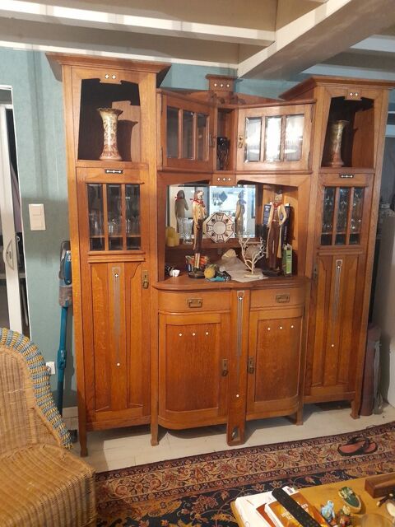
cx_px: 198
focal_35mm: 25
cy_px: 264
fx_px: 380
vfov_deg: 69.4
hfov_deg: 54.9
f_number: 2
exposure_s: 1/10
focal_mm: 4.6
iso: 500
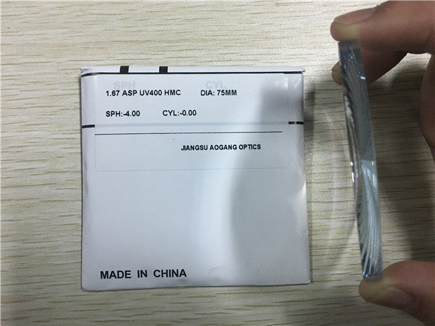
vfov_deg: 48.2
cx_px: 218
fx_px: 364
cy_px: 163
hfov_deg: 61.7
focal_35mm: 29
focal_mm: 4.15
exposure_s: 1/33
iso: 160
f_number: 2.2
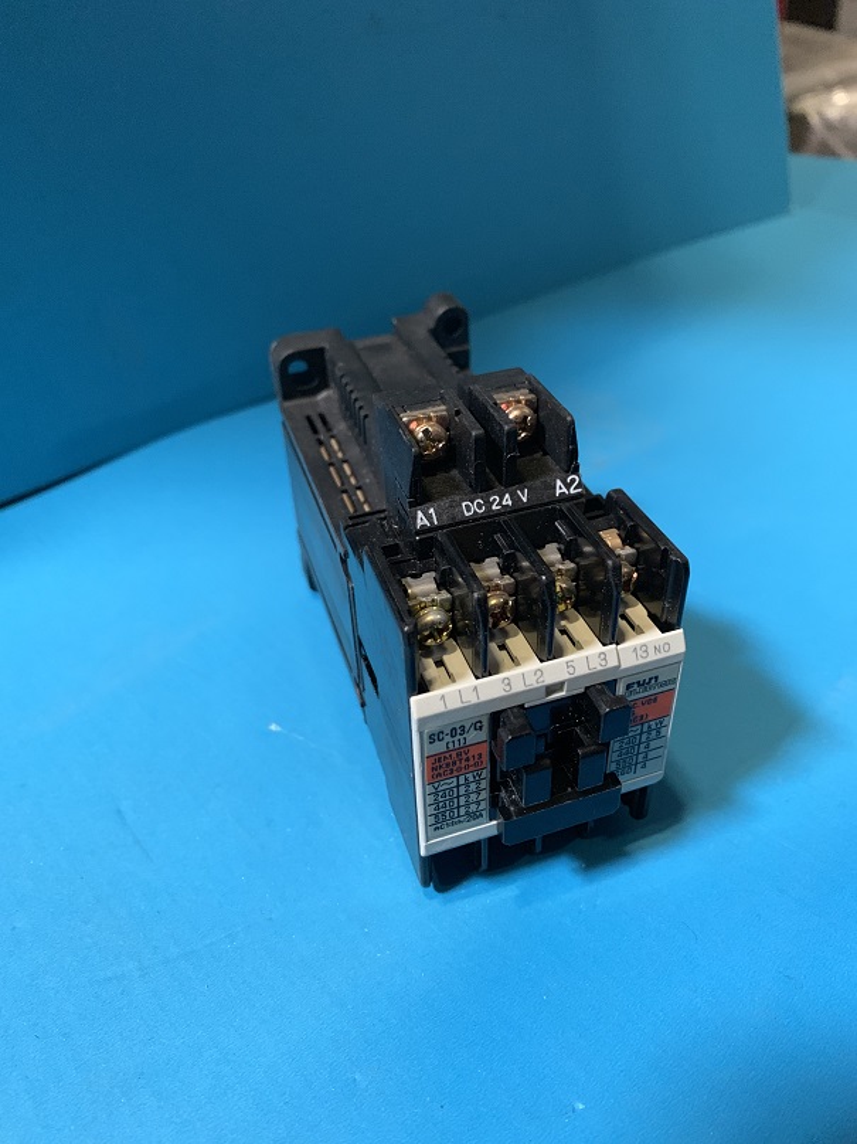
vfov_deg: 67.3
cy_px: 572
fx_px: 858
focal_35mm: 26
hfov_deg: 53.1
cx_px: 428
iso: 400
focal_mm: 4.25
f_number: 1.8
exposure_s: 1/32
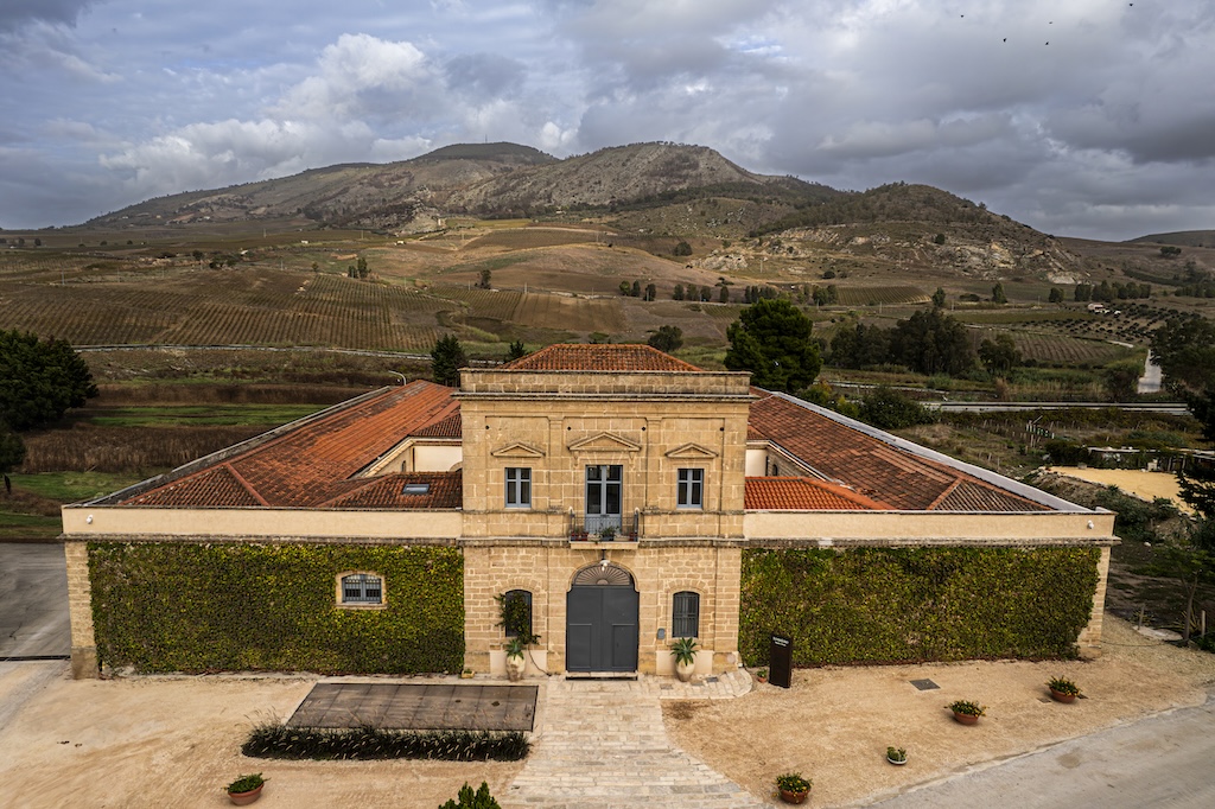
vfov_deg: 57.2
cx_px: 608
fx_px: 742
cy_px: 404
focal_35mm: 22
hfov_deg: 78.6
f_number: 2.8
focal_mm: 8.38
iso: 120
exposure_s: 1/800
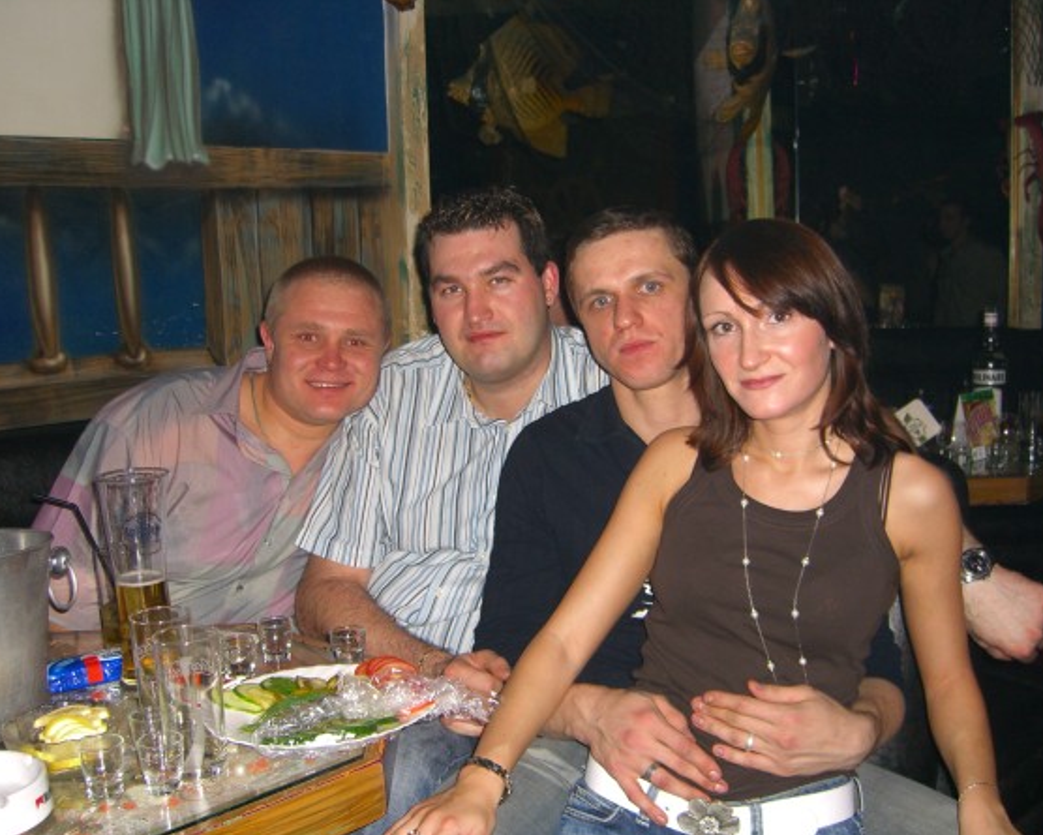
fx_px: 1235
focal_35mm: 40
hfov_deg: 45.8
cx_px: 523
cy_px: 420
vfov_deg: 37.3
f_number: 2.8
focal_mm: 7.9
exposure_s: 1/60
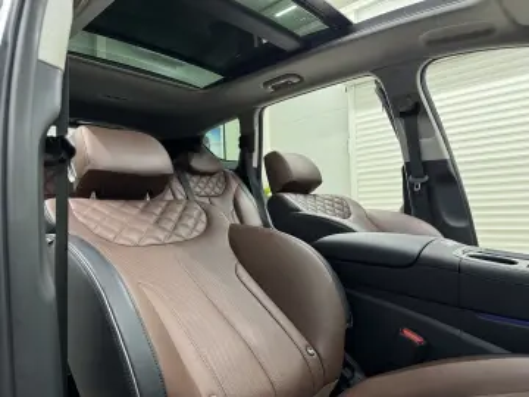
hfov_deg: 71.6
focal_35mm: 24
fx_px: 367
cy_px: 198
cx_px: 264
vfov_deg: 56.8
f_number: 1.78
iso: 320
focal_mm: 6.76
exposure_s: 1/50
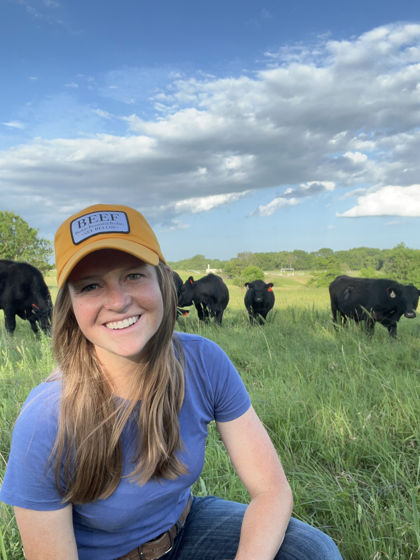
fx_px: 485
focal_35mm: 30
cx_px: 210
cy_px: 280
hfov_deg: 46.8
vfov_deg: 60.0
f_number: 2.2
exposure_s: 1/253
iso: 32
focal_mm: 2.71
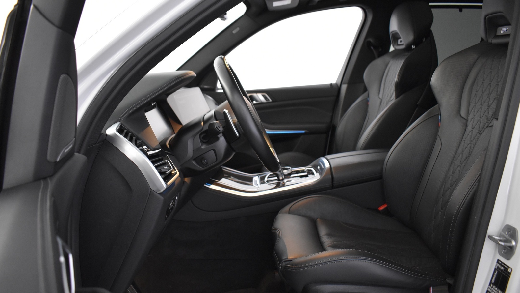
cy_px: 157
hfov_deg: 66.1
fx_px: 400
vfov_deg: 40.2
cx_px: 255
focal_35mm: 29
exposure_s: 1/30
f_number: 3.5
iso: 2200
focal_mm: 18
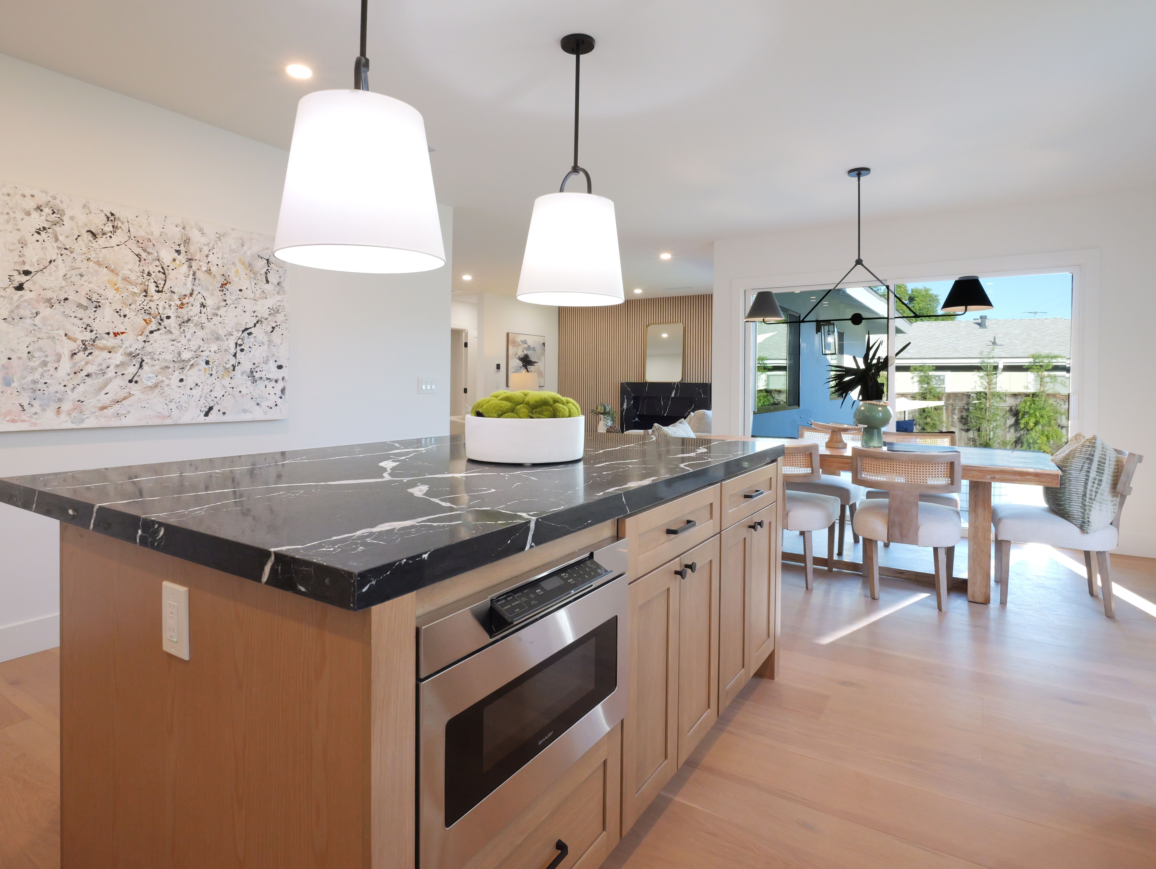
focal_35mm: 18
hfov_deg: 87.7
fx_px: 602
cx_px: 578
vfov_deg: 71.7
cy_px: 434
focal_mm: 9
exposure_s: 1/40
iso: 1600
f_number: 8
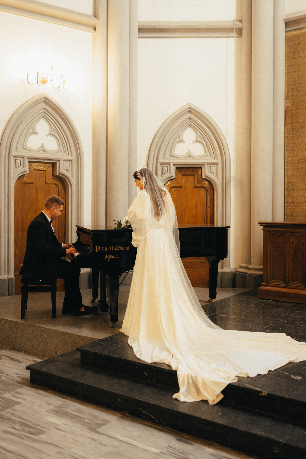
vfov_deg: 54.4
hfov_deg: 37.9
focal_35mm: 35
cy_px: 230
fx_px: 446
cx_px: 153
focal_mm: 35
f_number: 1.8
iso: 640
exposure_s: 1/100
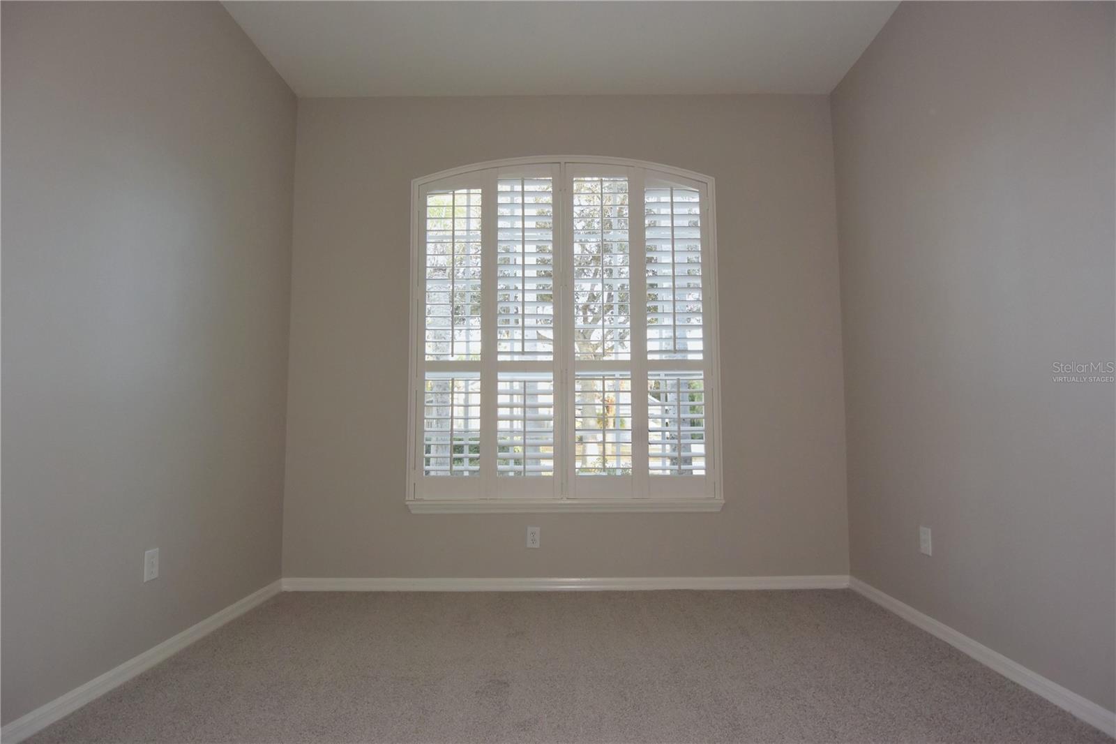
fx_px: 558
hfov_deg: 90.0
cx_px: 558
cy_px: 372
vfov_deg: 67.4
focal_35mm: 18
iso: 640
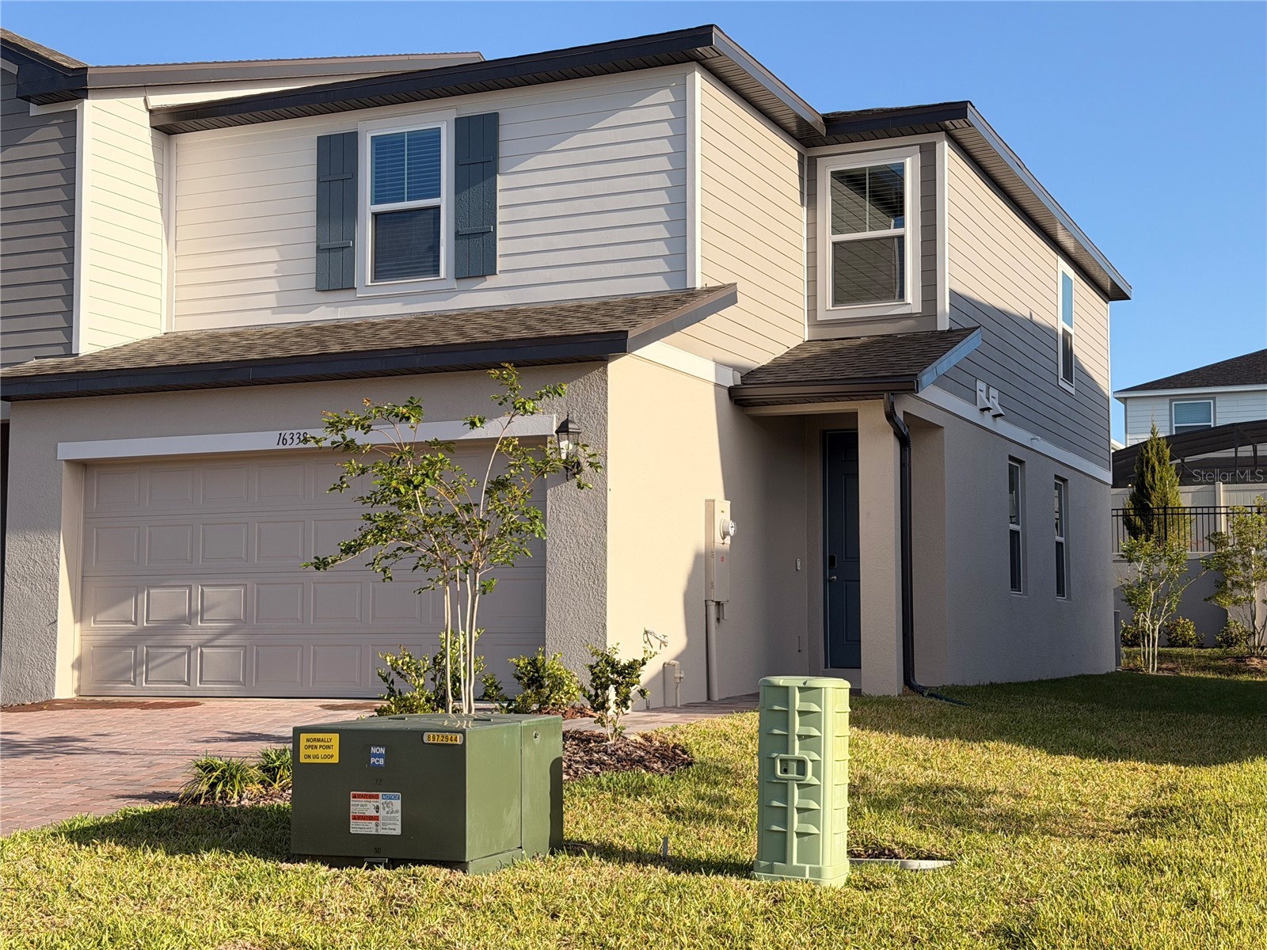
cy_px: 475
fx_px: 1757
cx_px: 634
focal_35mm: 48
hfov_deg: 39.7
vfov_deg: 30.3
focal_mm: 6.76
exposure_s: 1/3891
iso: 80
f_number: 1.78
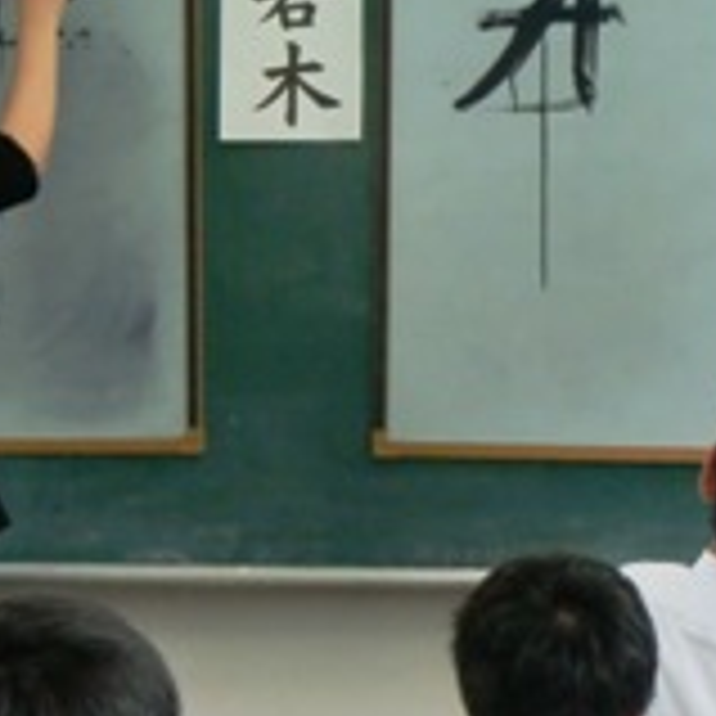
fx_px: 6108
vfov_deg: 6.7
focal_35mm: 261
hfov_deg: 6.7
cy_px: 50
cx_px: 486
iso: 400
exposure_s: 1/100
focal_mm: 18.8
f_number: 5
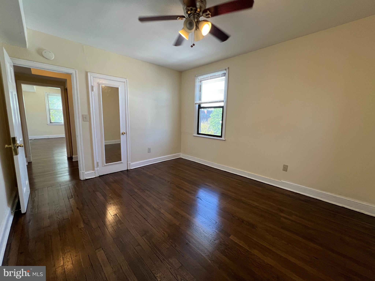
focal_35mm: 13
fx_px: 141
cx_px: 188
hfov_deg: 106.2
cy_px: 140
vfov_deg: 89.9
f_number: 1.8
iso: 125
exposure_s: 1/120
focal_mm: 1.57
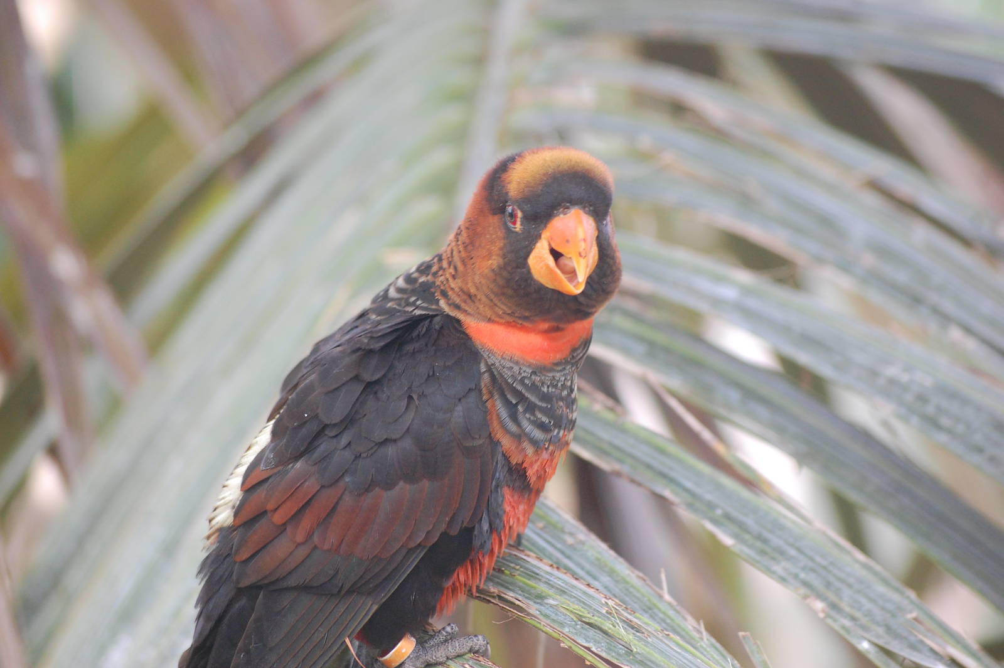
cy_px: 334
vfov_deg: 6.8
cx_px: 502
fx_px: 5643
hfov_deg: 10.2
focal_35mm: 202
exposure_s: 1/80
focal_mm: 135
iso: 800
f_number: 5
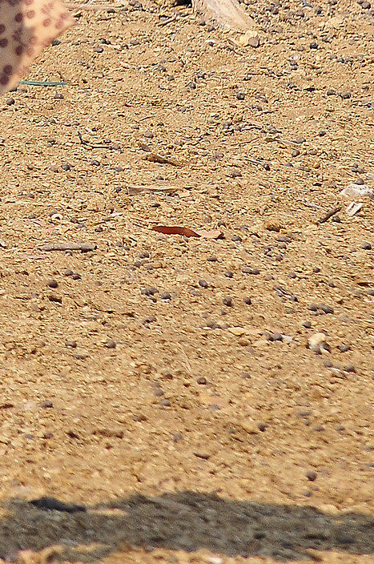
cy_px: -284
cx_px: -194
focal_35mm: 1023
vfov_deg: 2.0
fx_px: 15996
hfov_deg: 1.3
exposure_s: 1/500
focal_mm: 200
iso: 200
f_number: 9
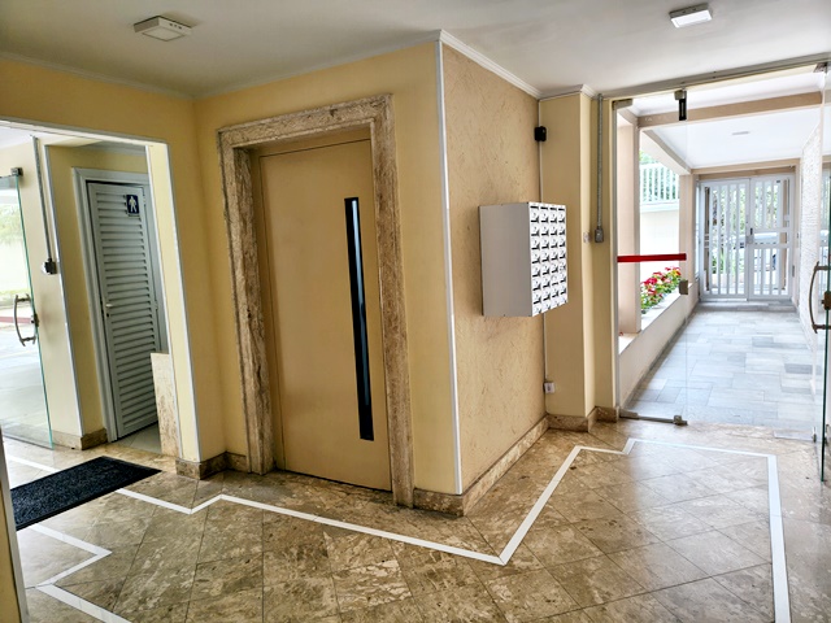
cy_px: 312
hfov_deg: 71.6
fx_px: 576
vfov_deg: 56.8
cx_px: 416
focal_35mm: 24
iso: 456
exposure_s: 1/100
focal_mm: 5.56
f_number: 1.8
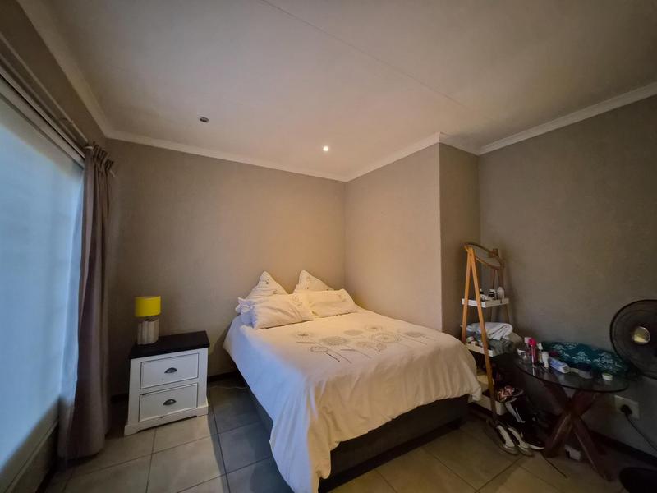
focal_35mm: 13
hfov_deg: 106.2
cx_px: 328
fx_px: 247
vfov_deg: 89.9
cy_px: 246
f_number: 2.2
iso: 800
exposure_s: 1/50
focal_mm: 1.7
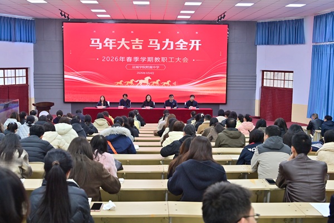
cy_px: 112
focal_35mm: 44
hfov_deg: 44.5
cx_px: 167
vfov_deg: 30.5
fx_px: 408
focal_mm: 44
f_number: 5.6
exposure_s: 1/80
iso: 640
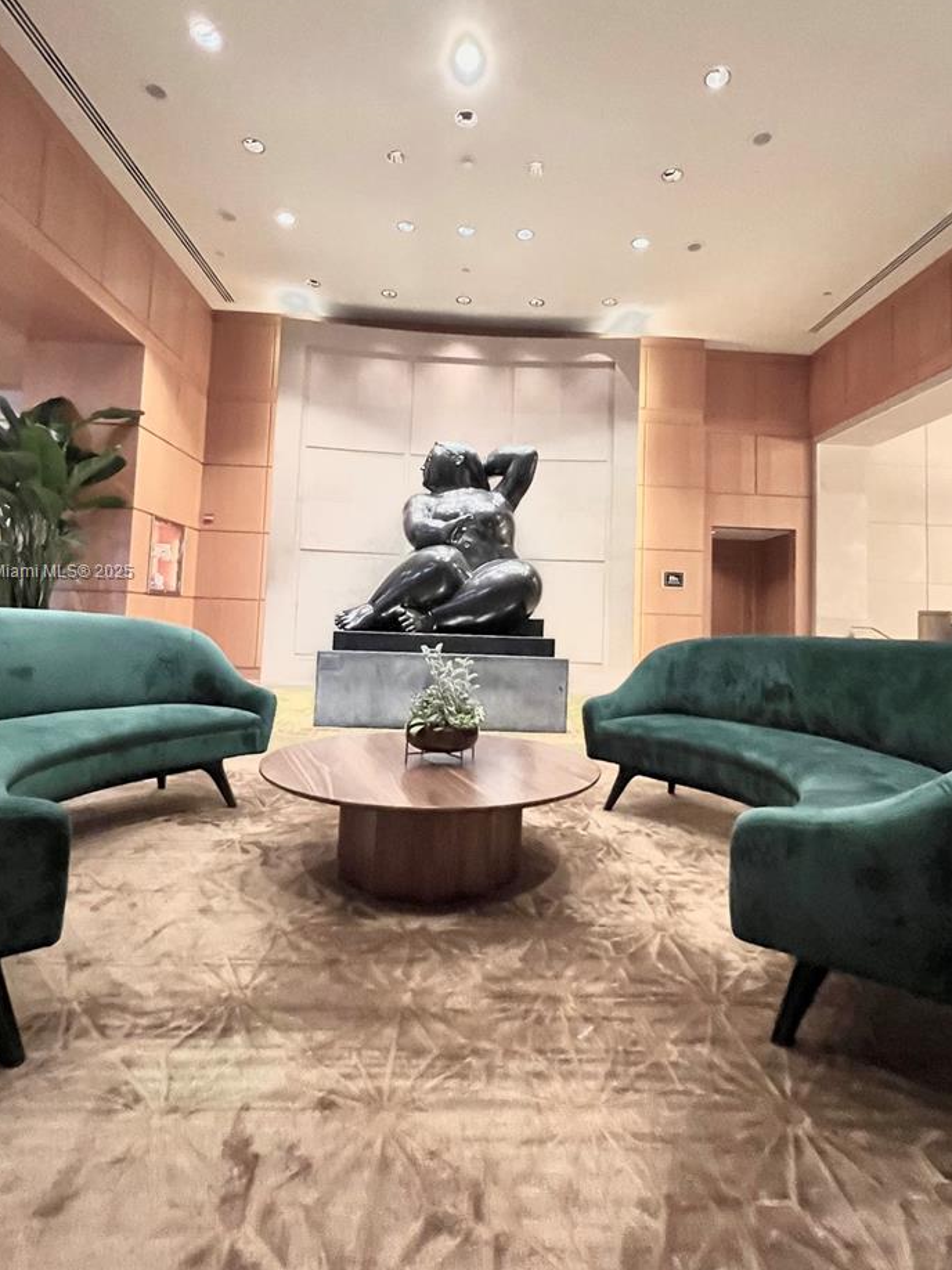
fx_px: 624
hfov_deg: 74.6
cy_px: 573
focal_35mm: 17
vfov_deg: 90.8
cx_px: 502
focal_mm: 1.57
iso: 1000
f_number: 1.8
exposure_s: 1/60
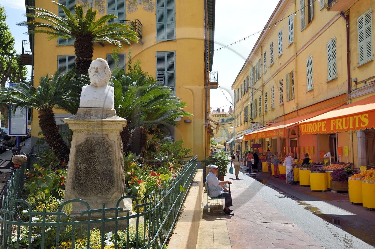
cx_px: 188
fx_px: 333
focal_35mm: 32
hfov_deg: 58.7
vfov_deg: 41.1
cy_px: 124
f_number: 10
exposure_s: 1/250
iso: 200
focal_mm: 32
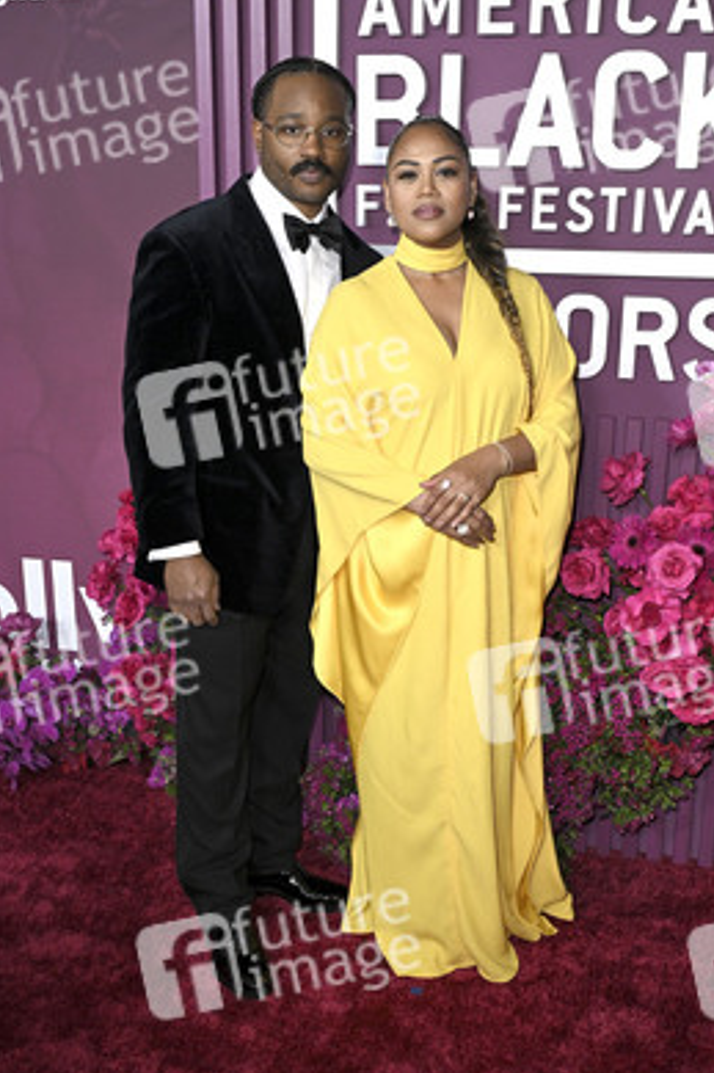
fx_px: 1131
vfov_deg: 50.7
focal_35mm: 38
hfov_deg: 35.0
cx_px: 358
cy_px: 541
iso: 2500
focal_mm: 37
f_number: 6.3
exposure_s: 1/320
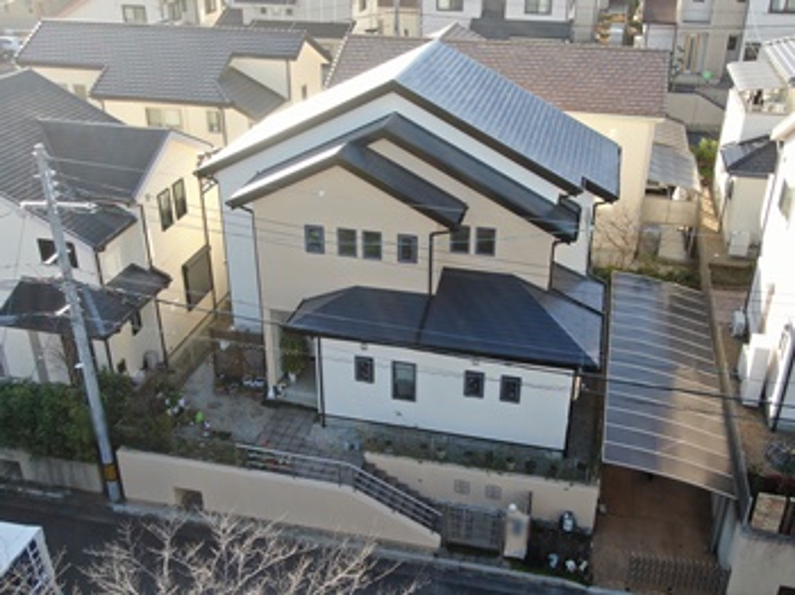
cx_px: 398
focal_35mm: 37
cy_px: 298
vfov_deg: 38.6
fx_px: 849
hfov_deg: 50.2
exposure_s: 1/200
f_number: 3.4
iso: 100
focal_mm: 6.35
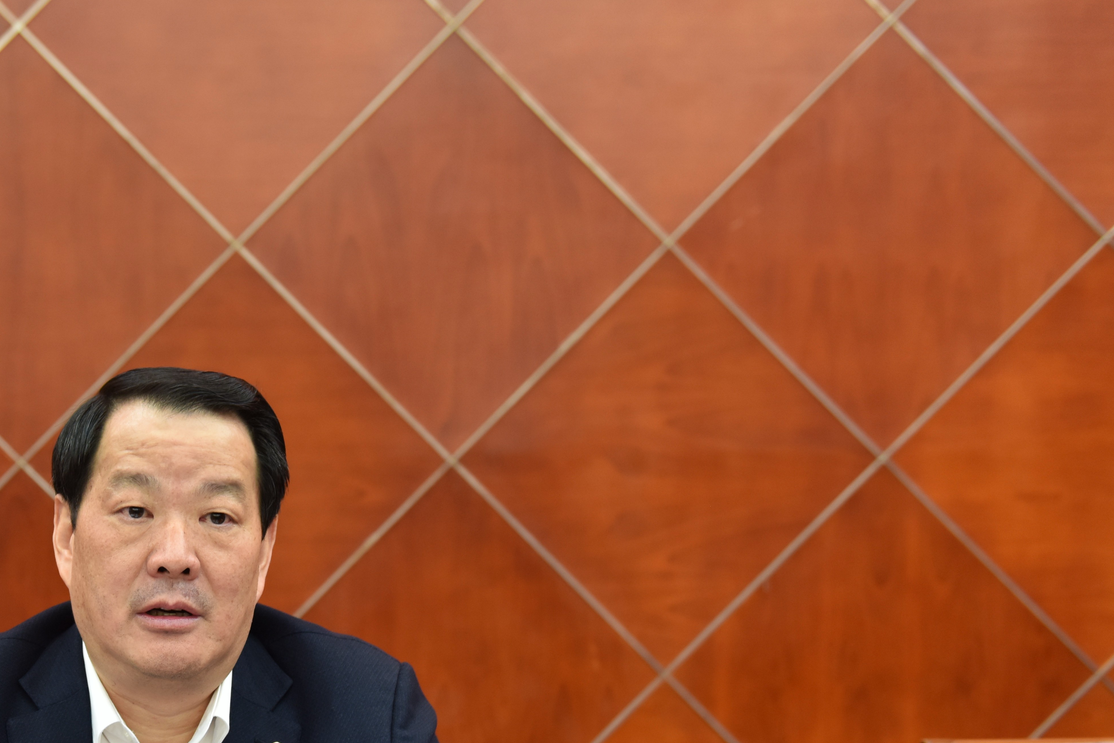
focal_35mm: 66
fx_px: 2043
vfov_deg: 20.4
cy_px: 582
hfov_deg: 29.4
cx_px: 135
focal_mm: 36
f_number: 3.2
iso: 800
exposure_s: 1/40
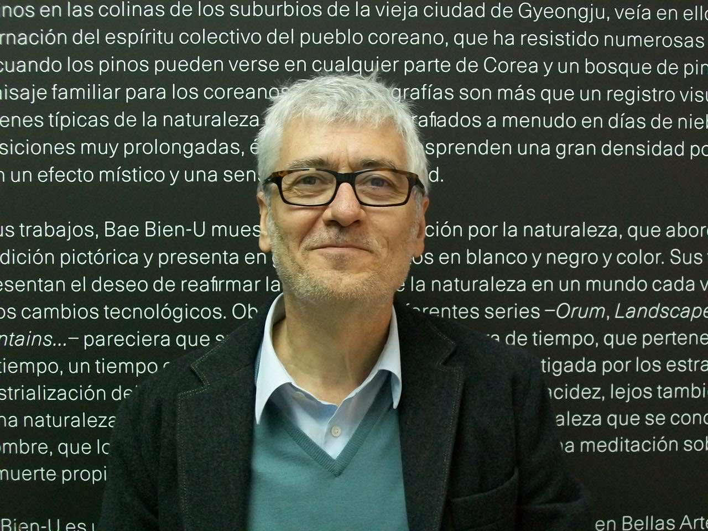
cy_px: 266
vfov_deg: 26.1
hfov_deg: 34.3
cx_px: 354
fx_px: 1145
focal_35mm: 56
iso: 200
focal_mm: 9.4
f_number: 3.3
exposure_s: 1/8
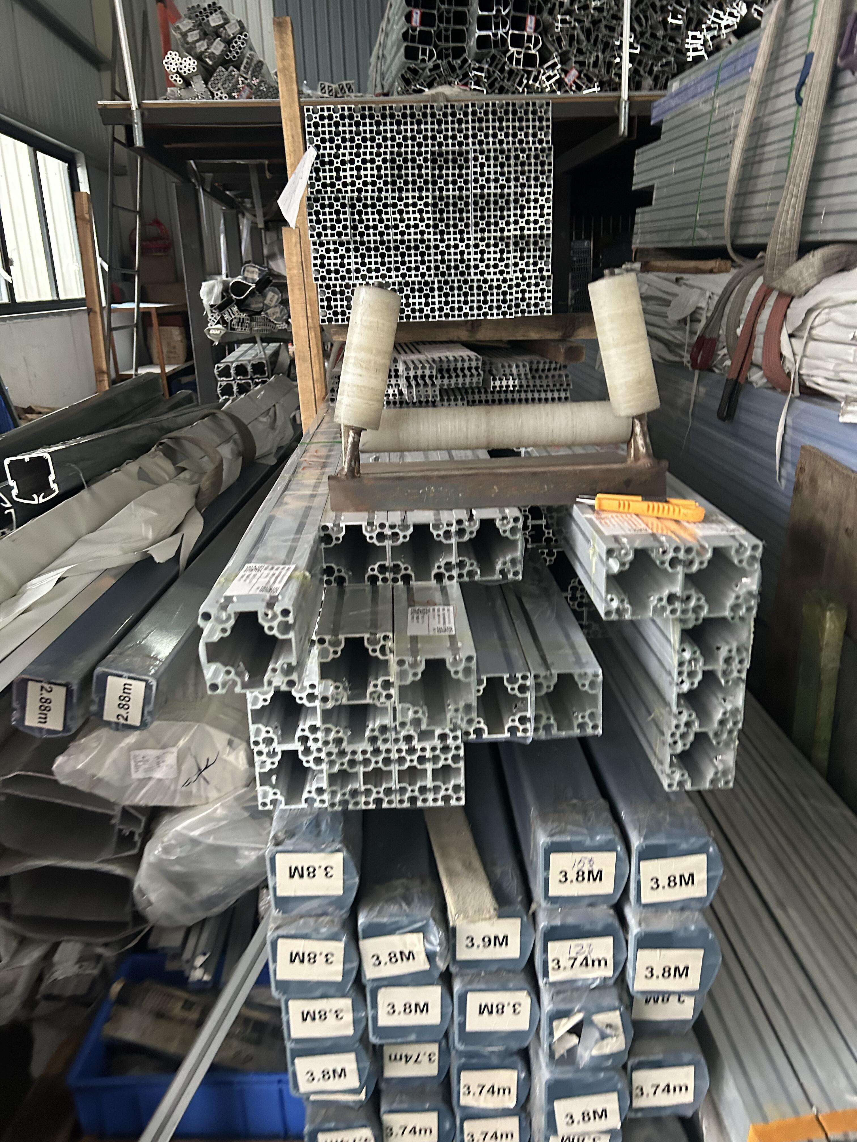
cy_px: 571
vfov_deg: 67.3
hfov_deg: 53.1
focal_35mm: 26
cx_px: 428
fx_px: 858
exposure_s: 1/50
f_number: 1.5
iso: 500
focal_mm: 5.7
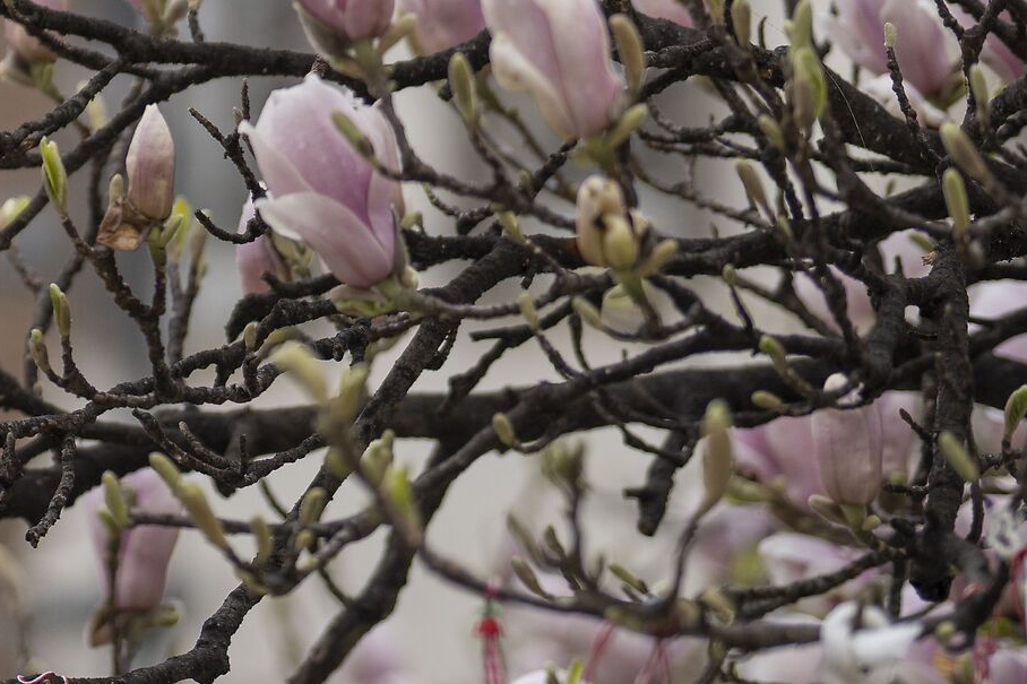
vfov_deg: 4.6
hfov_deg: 6.9
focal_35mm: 297
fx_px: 8480
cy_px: -146
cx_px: -49
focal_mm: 75
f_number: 2
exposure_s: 1/1250
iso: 100
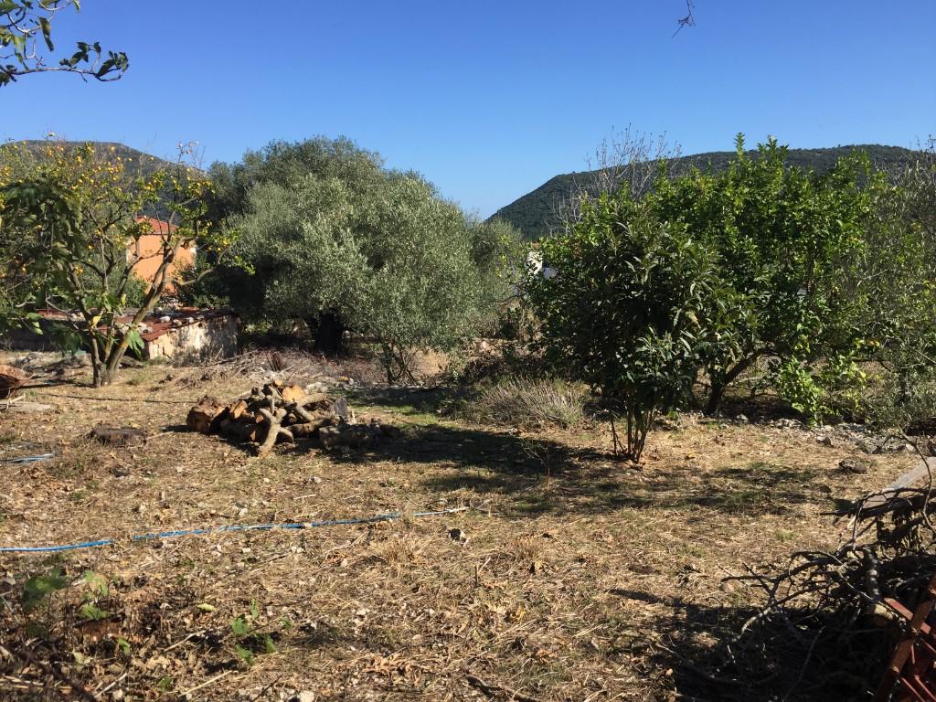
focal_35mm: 29
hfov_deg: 61.7
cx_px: 468
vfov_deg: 48.2
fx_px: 784
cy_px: 351
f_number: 2.2
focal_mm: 4.15
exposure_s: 1/1364
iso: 32
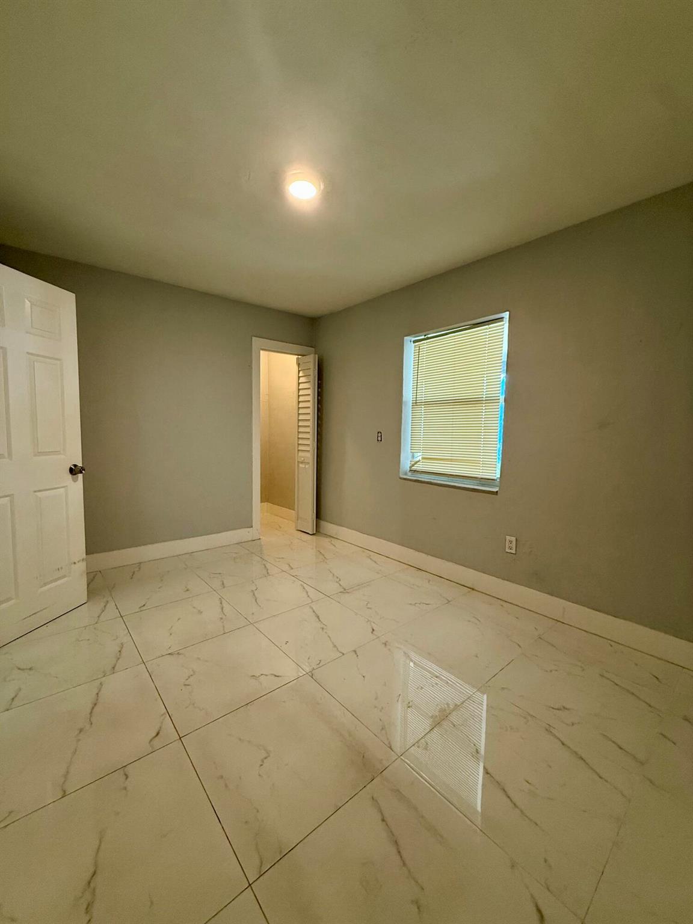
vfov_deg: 102.1
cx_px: 346
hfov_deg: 85.7
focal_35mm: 14
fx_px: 374
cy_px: 462
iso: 320
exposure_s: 1/120
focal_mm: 2.22
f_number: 2.2
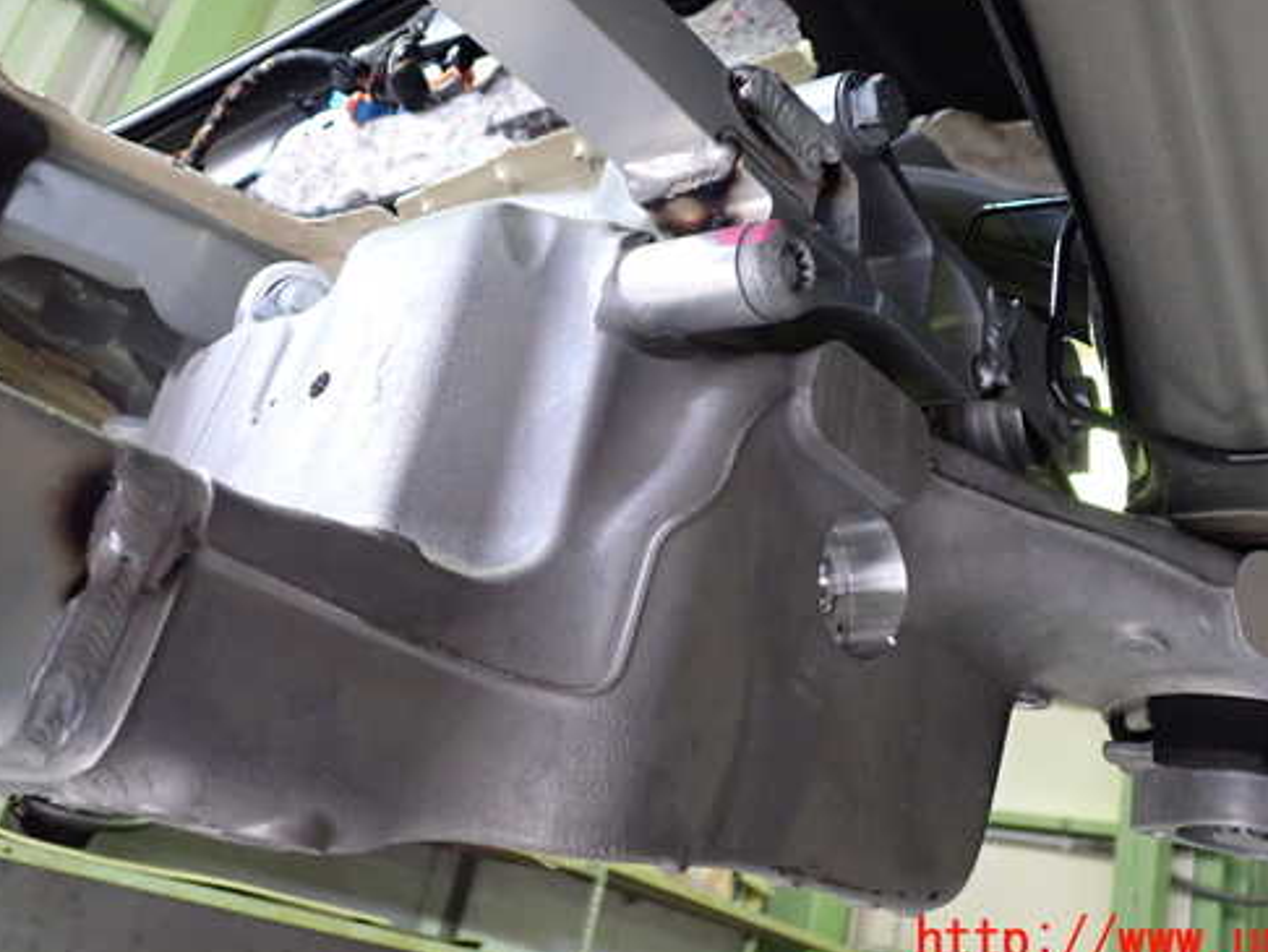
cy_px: 389
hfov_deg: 50.0
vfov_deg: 38.6
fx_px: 1356
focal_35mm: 37
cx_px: 723
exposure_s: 1/30
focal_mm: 5.4
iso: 800
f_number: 2.3
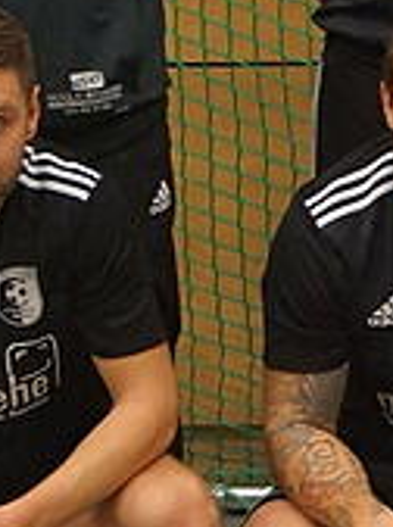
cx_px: 914
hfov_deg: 5.2
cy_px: 175
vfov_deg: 7.2
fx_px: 4209
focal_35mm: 277
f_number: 4.5
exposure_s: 1/160
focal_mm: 30
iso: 2500
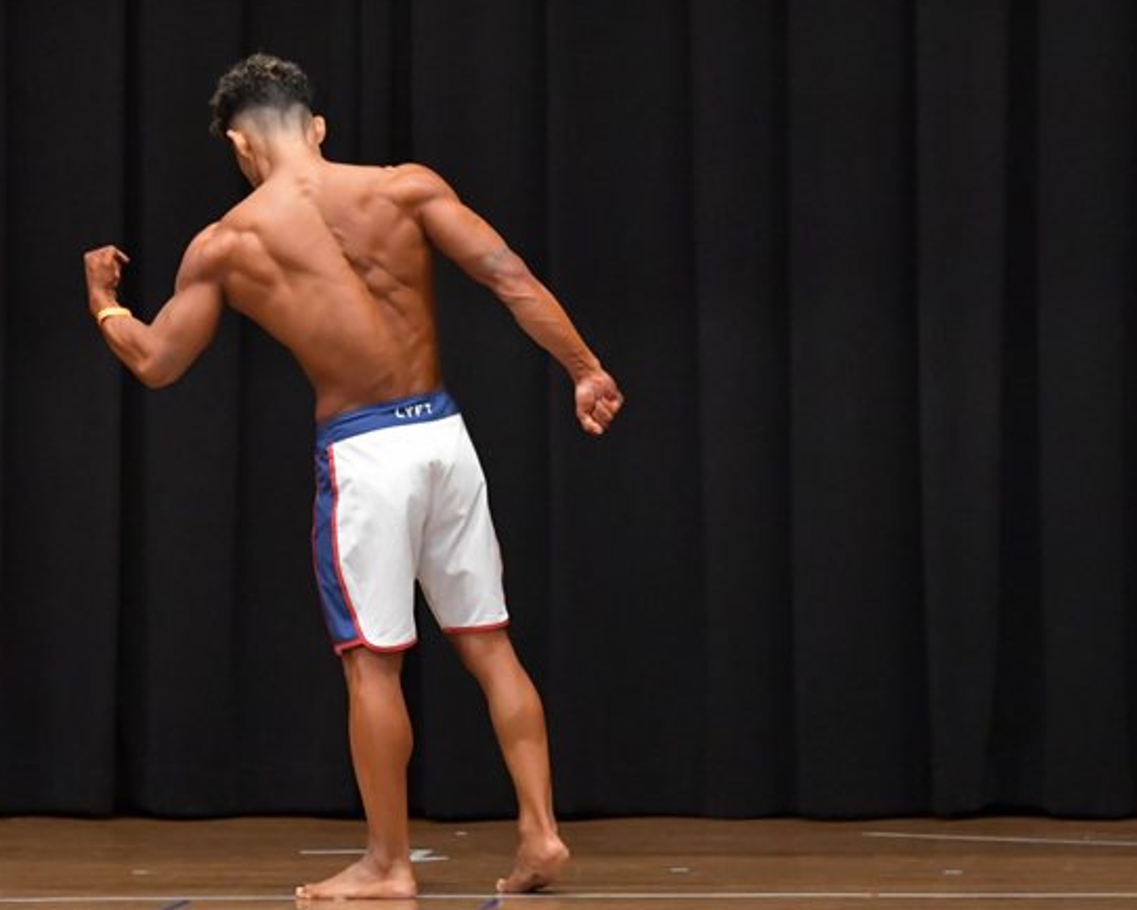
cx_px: 450
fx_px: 10839
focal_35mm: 322
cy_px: 430
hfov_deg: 6.0
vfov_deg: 4.8
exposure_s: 1/400
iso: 6400
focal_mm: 160
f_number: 5.6
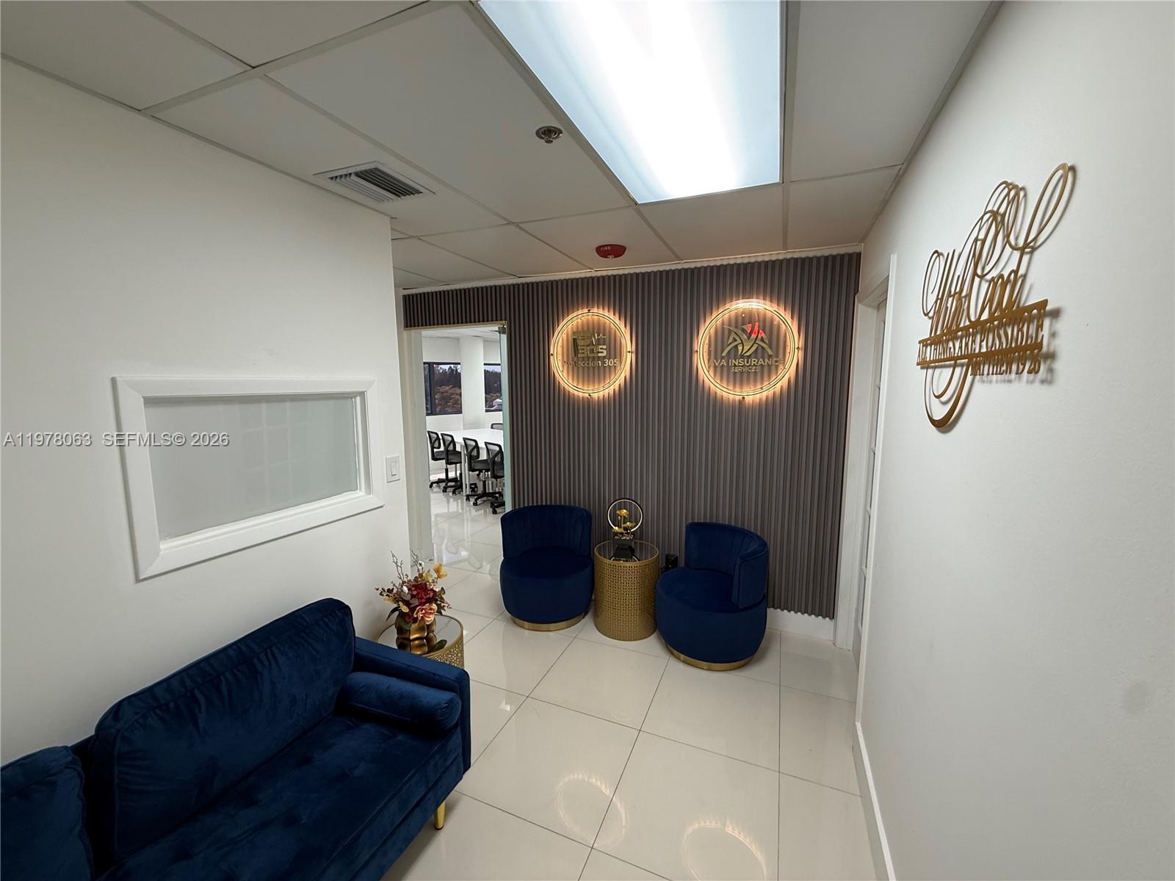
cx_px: 588
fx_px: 475
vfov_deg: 85.7
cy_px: 440
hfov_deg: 102.1
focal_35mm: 14
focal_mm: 2.22
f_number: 2.2
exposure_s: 1/30
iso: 100
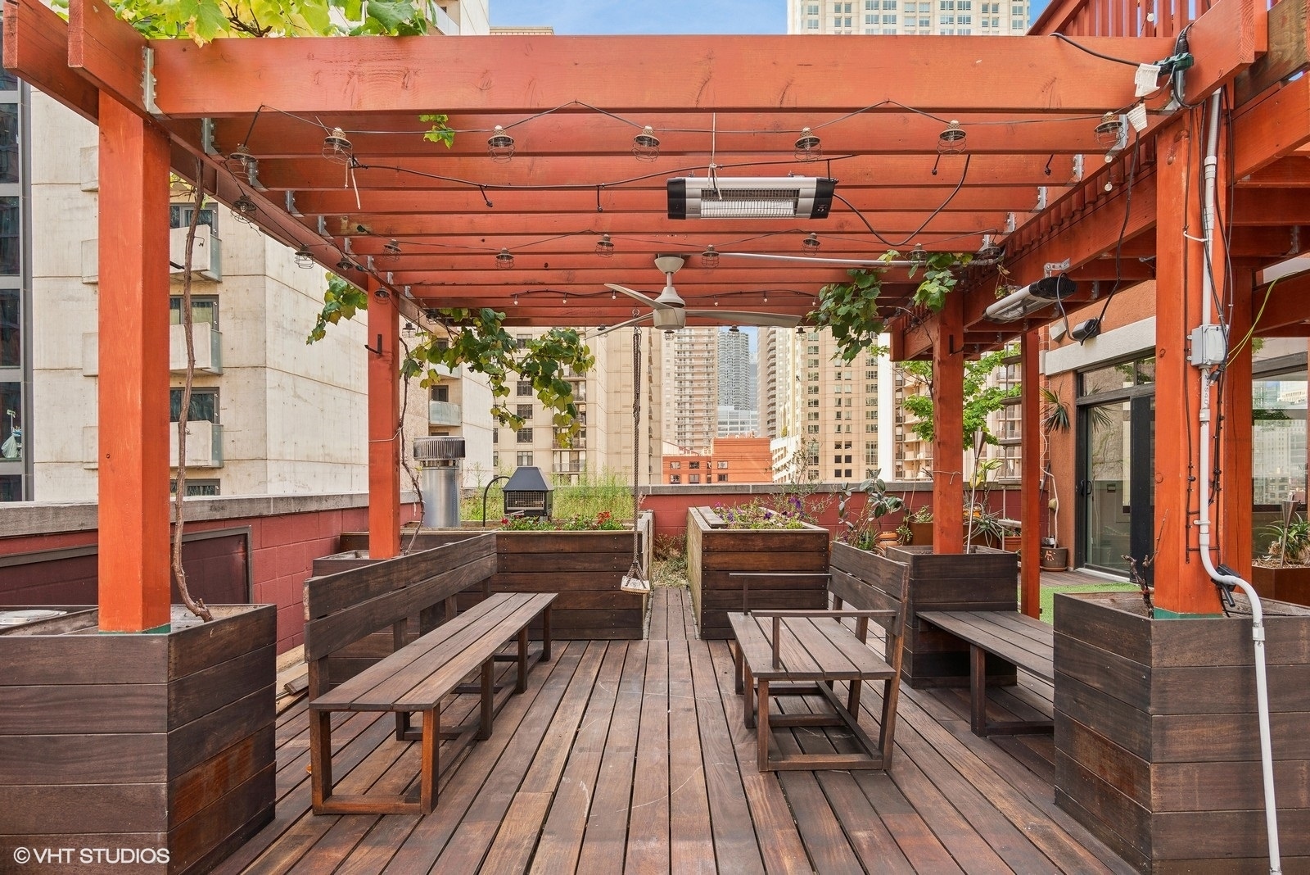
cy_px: 438
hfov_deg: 78.6
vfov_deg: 57.3
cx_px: 655
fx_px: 801
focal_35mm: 22
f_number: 8
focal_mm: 22
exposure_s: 1/50
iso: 200
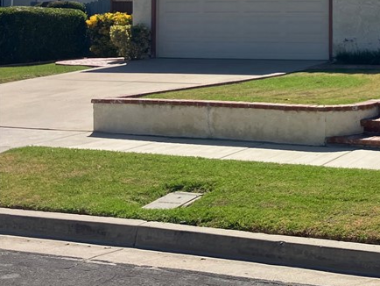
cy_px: 24
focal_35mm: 66
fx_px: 725
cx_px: 447
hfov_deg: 26.4
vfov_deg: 21.7
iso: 32
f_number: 1.8
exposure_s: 1/2433
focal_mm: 3.99
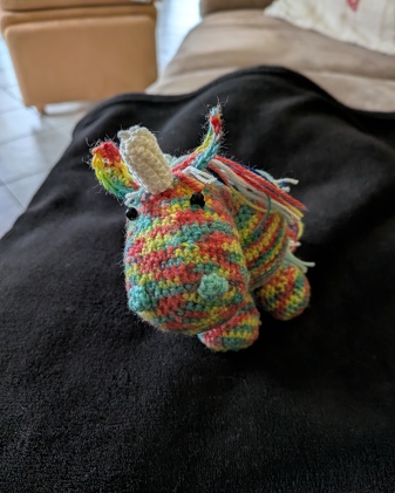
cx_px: 200
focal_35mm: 27
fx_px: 394
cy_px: 251
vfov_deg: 64.1
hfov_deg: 53.2
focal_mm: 5.43
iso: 114
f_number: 1.89
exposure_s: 1/25
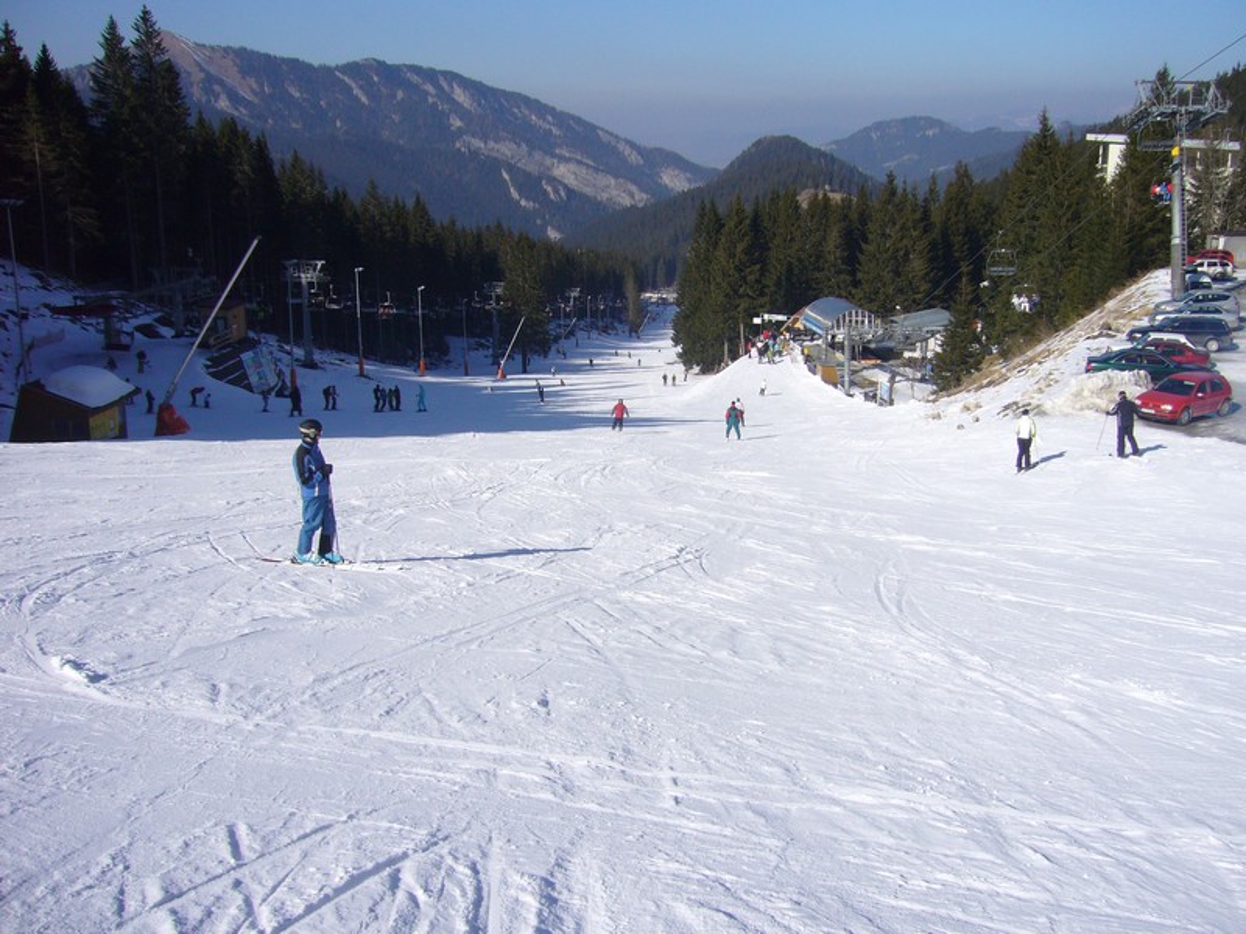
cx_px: 623
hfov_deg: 52.6
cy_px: 467
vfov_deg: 40.7
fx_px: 1260
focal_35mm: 35
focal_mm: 5.8
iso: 100
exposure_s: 1/1000
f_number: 5.6
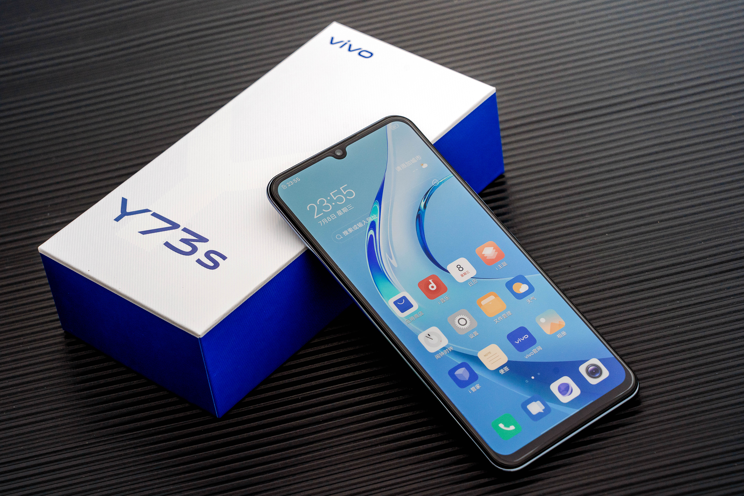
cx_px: 372
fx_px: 2170
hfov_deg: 19.5
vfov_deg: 13.0
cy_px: 248
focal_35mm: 105
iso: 400
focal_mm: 105
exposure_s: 1/160
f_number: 10
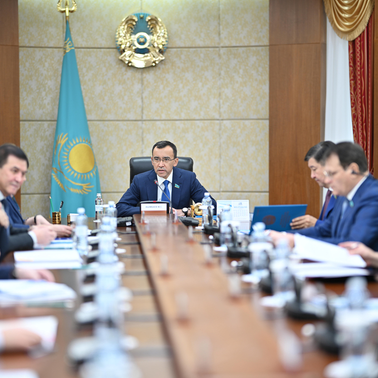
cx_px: 181
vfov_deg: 16.0
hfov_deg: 16.0
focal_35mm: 109
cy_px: 190
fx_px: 1347
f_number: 1.2
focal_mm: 85
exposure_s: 1/125
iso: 80
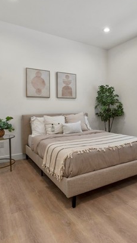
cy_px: 118
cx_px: 92
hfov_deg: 46.7
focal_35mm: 24
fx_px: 156
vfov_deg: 75.9
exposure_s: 1/125
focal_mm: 14.7
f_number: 7.1
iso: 1000
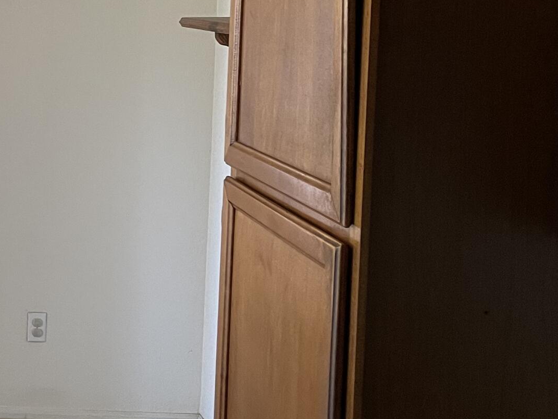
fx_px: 1129
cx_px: -130
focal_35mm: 70
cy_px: 36
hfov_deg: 24.8
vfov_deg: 20.6
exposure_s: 1/85
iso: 125
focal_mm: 5.1
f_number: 1.6
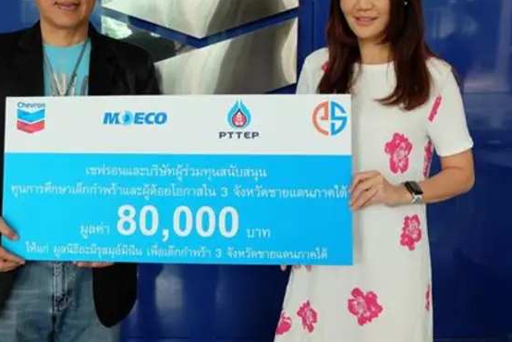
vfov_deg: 29.6
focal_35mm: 45
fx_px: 640
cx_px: 208
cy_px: 106
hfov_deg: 43.4
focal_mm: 21.1
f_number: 4
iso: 400
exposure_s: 1/80
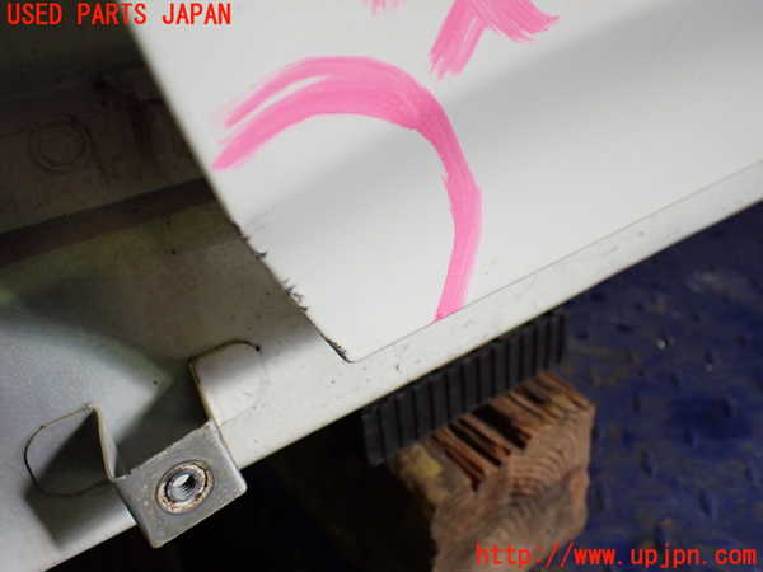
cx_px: 382
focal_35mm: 30
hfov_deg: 60.0
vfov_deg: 46.8
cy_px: 286
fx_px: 661
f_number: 2.3
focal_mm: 5.4
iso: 400
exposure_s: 1/125
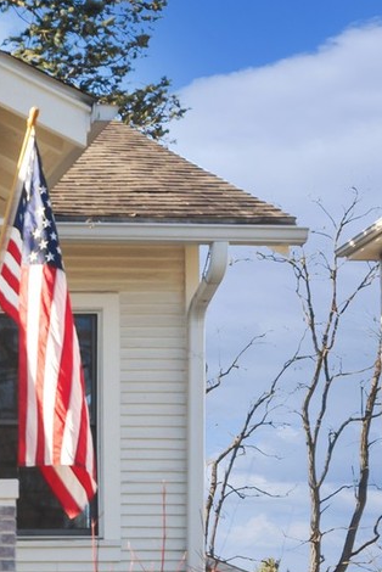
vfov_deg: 16.4
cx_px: -403
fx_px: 1971
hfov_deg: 10.2
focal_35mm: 124
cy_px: 424
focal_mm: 24
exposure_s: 1/500
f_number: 8
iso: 200
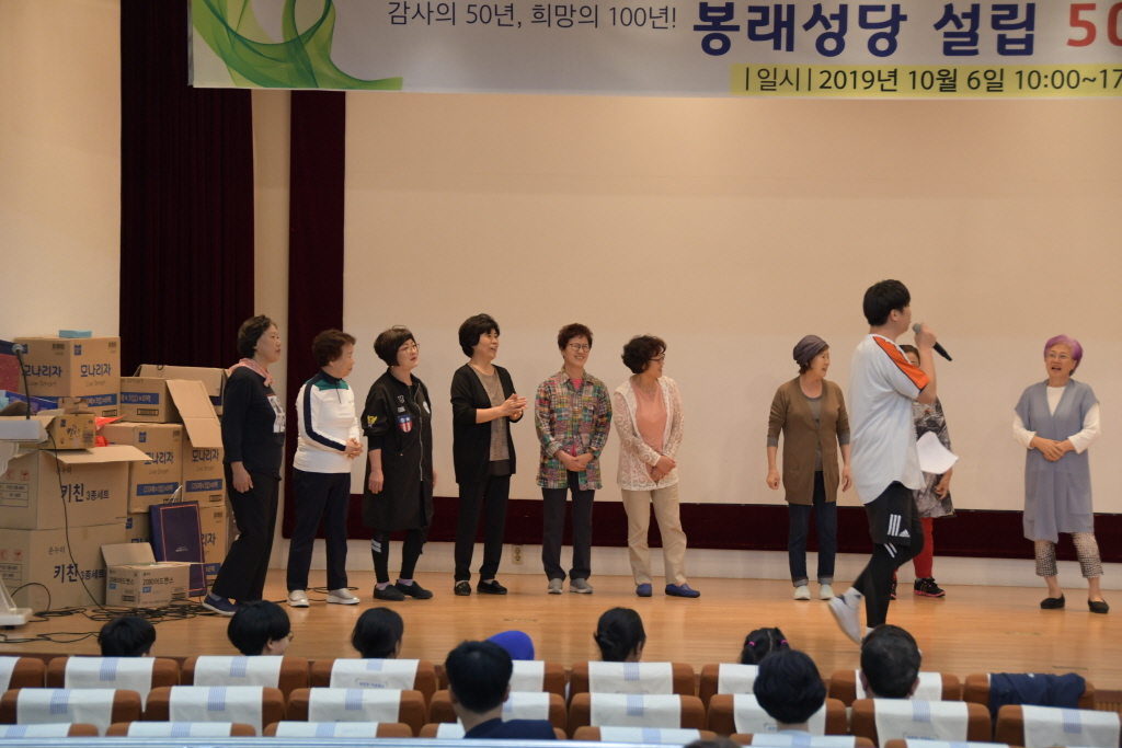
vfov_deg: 13.0
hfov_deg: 19.5
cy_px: 374
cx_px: 561
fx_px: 3273
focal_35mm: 105
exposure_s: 1/125
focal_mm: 70
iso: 1400
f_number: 5
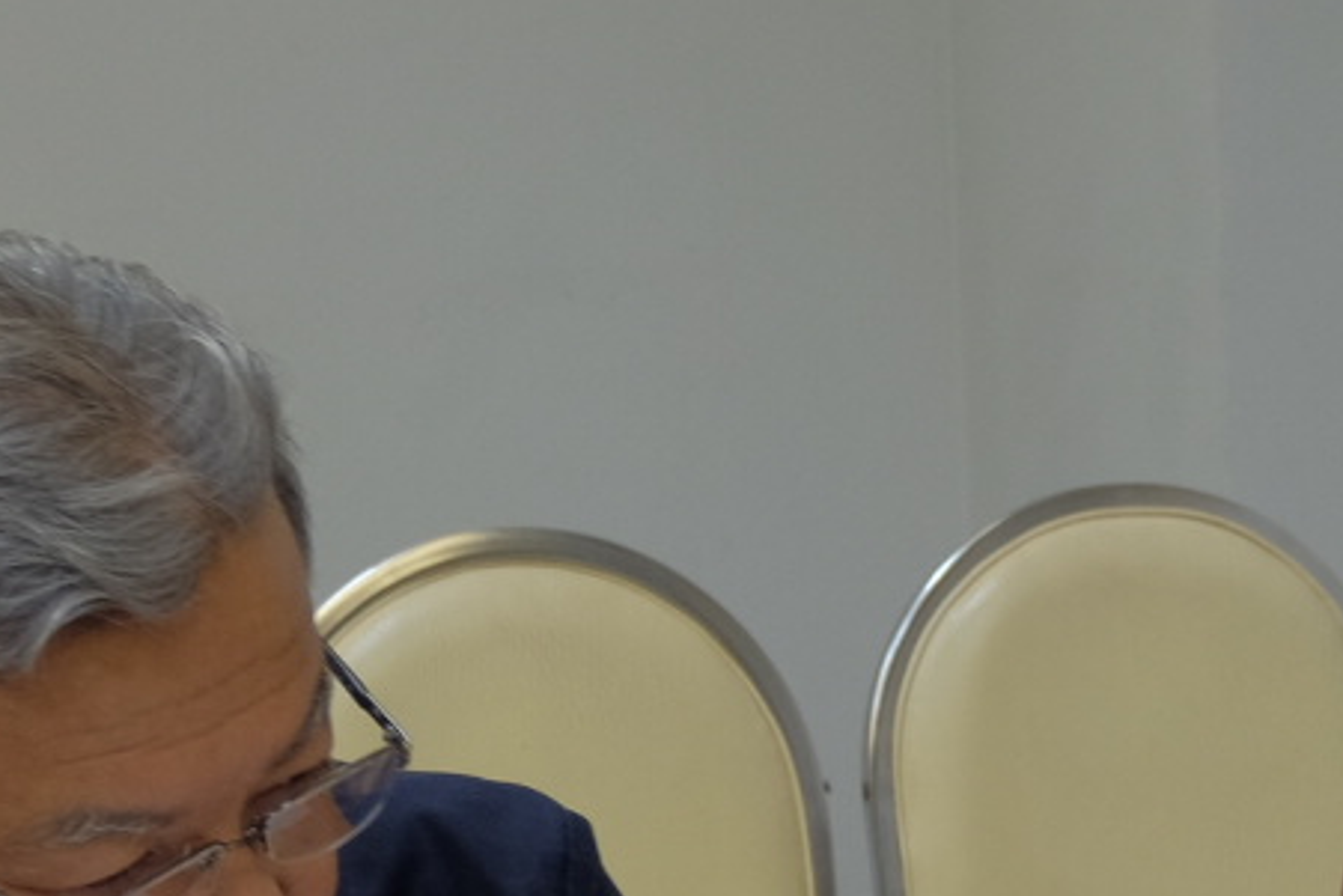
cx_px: 1224
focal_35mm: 130
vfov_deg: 10.3
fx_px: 4851
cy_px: 1158
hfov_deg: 15.6
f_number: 4
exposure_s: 1/15
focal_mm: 22.2
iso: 320
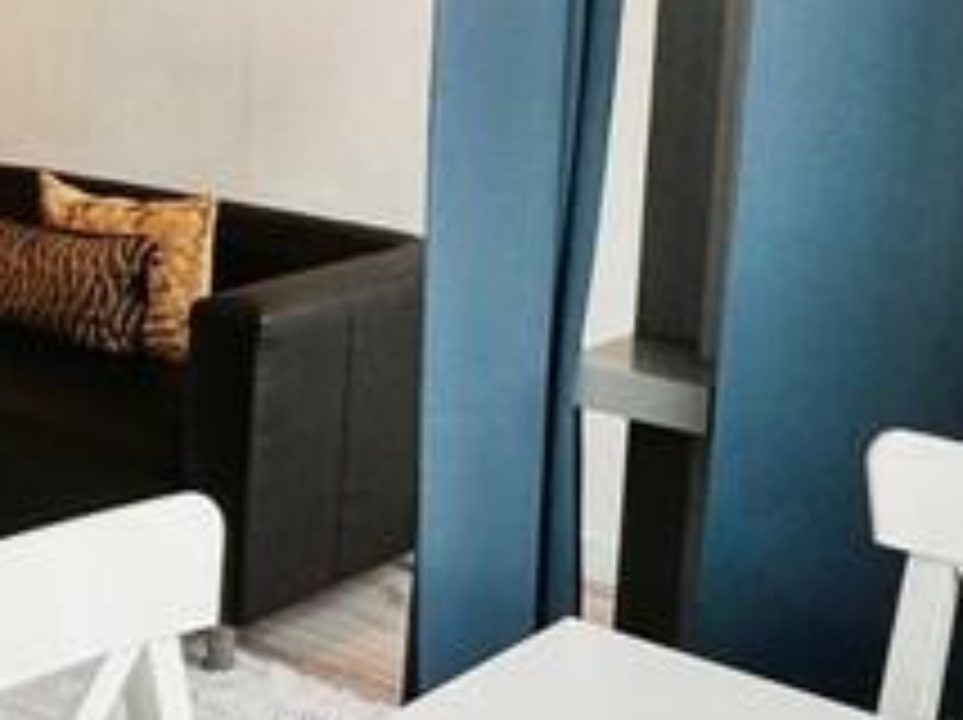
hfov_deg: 26.7
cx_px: -90
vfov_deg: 21.7
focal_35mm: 67
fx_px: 1862
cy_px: 171
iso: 100
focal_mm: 2.22
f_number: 2.2
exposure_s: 1/100
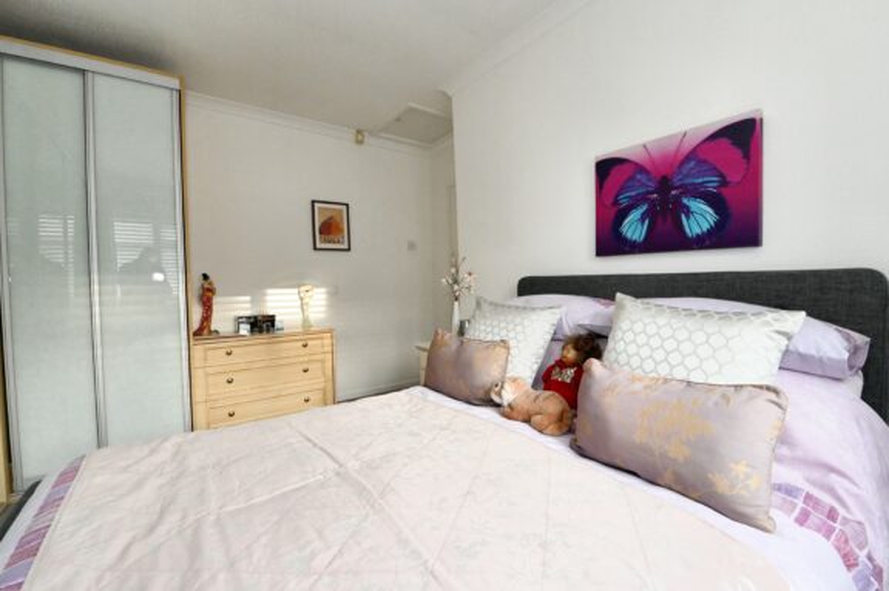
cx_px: 444
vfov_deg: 77.2
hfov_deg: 100.4
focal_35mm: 15
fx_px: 370
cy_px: 296
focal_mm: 15
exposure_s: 1/200
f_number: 10
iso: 6400
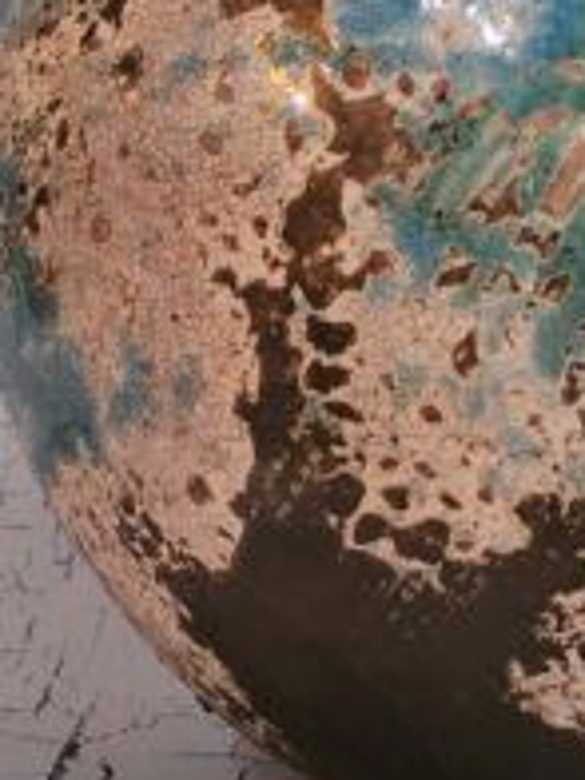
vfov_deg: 8.6
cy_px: 36
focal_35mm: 229
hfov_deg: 6.5
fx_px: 5160
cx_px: 671
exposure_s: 1/100
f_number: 1.8
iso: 100
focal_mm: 5.58
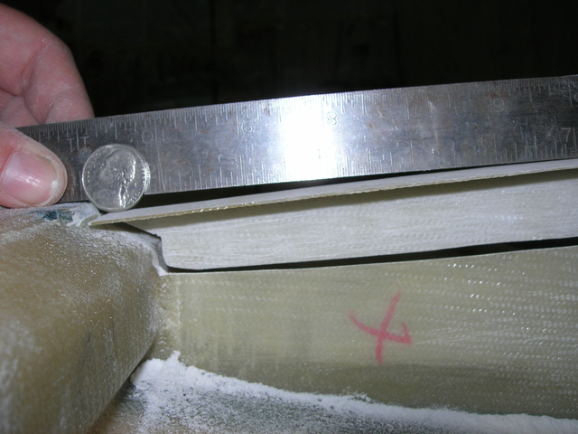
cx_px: 289
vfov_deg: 37.7
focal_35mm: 38
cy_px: 217
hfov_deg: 49.0
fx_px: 635
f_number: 4.8
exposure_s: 1/60.1
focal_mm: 7.8
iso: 64
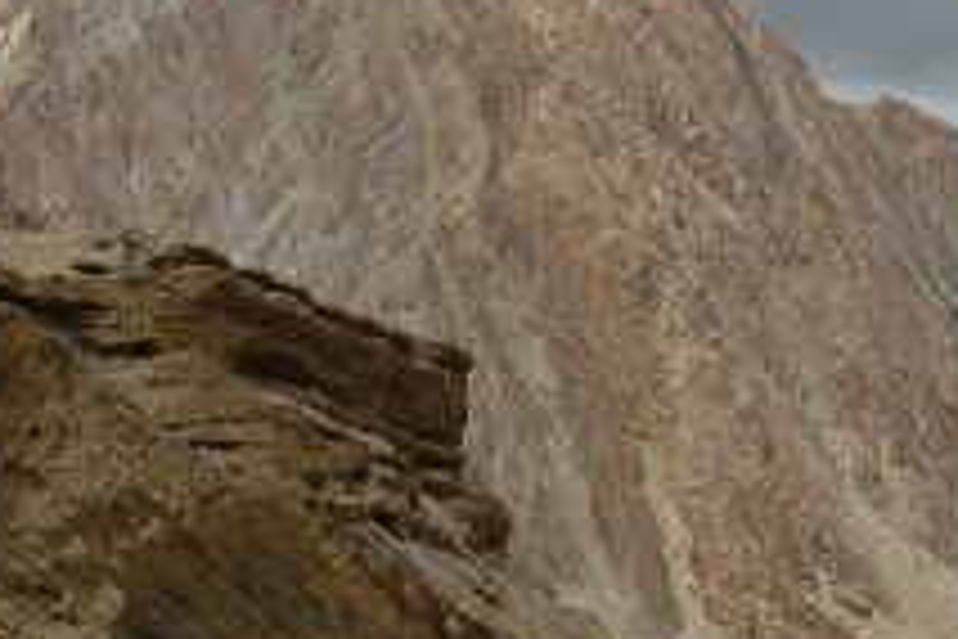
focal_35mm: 137
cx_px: 1124
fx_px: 3637
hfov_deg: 14.6
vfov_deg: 10.0
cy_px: 626
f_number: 10
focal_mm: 27
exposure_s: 1/400
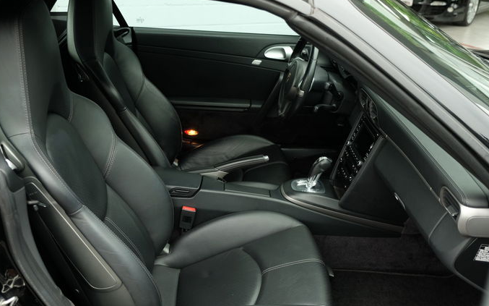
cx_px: 222
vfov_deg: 34.3
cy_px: 180
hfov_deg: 52.7
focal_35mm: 37
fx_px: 493
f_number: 3.2
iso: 250
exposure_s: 1/60
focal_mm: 21.4
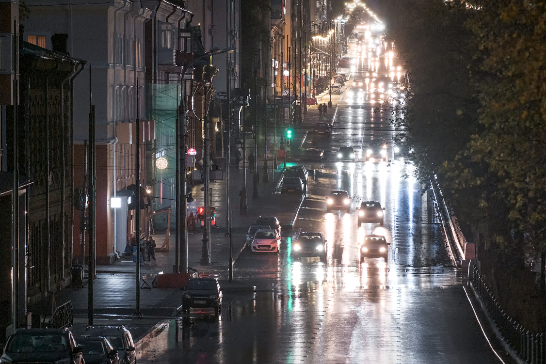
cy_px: 170
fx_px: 3959
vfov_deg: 5.3
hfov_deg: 7.9
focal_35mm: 261
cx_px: 324
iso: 1600
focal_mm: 140
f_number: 2.8
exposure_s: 1/30
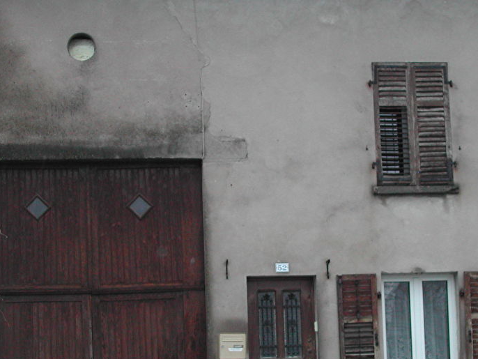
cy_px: 240
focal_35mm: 100
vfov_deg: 14.8
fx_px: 1381
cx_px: 298
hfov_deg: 19.6
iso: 157
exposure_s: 1/60.1
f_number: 3.7
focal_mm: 14.2
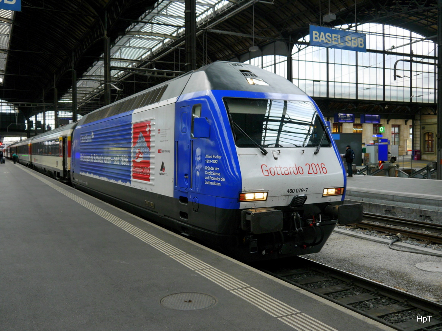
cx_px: 215
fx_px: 447
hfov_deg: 52.6
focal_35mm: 35
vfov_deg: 40.7
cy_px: 162
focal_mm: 17
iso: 320
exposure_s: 1/60
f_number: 4
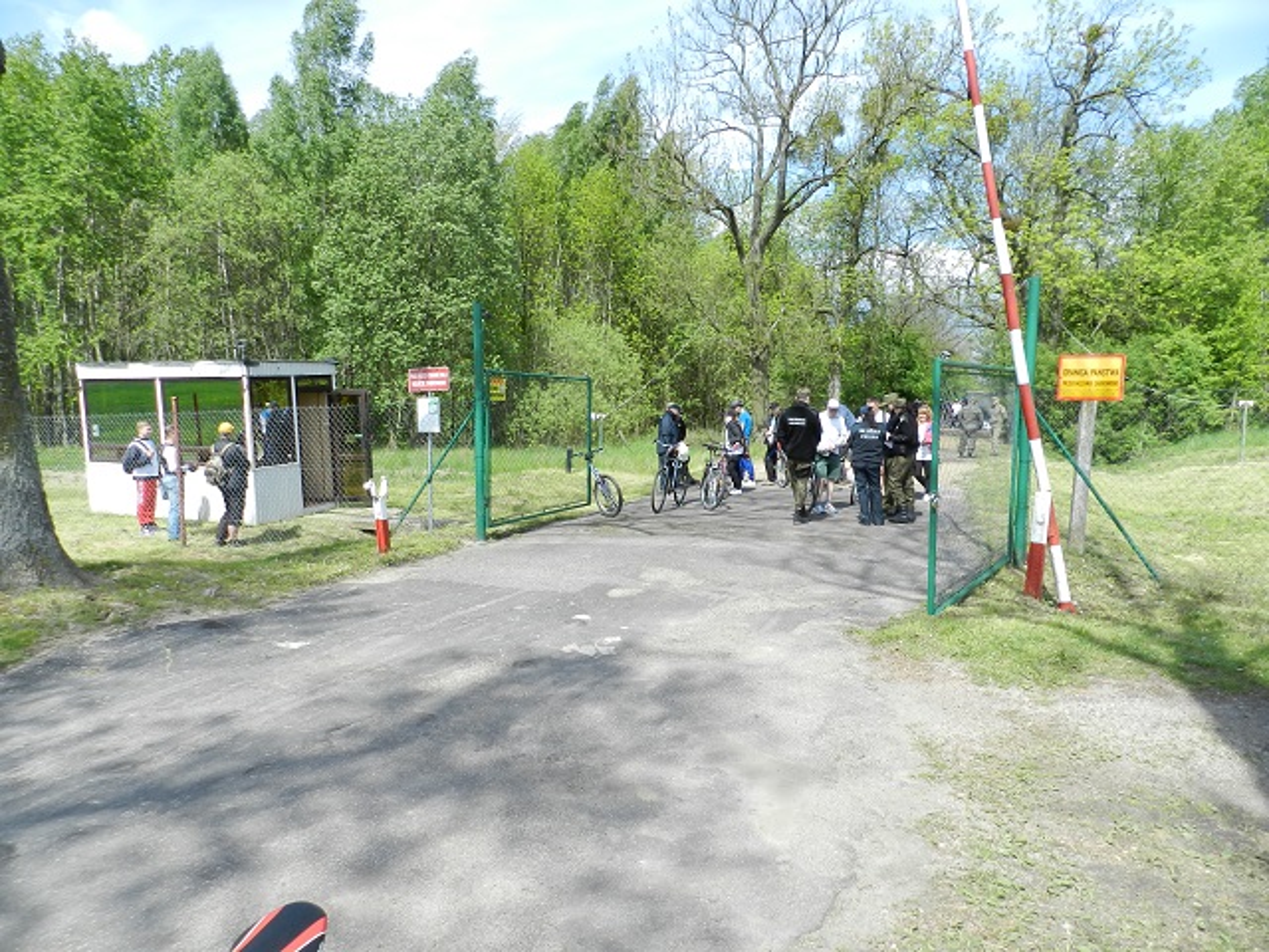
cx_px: 634
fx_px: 843
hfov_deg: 73.9
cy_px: 476
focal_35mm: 23
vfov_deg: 58.9
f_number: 3.4
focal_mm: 4
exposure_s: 1/800
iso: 160
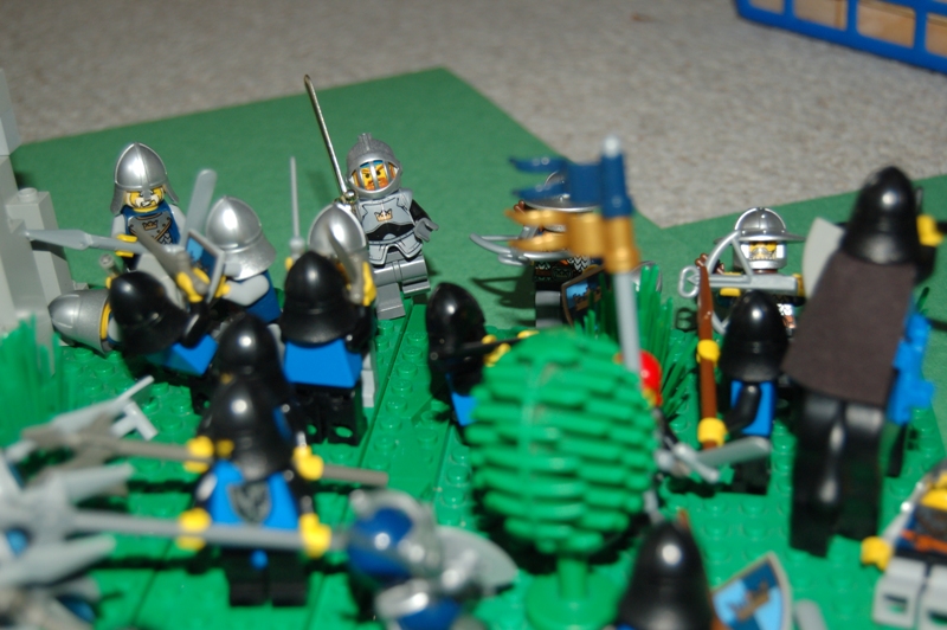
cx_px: 474
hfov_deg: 35.1
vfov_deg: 23.7
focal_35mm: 57
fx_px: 1498
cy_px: 315
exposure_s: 1/60
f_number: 4.8
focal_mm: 38
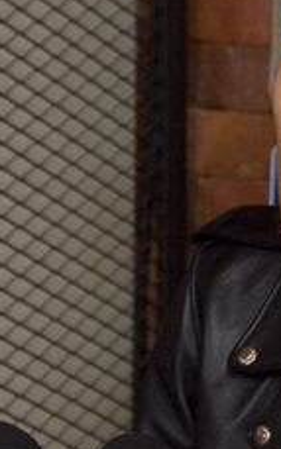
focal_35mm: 360
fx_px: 4414
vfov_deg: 5.8
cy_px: 207
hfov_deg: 3.6
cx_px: 334
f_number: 5.6
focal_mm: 90
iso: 1600
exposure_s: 1/100
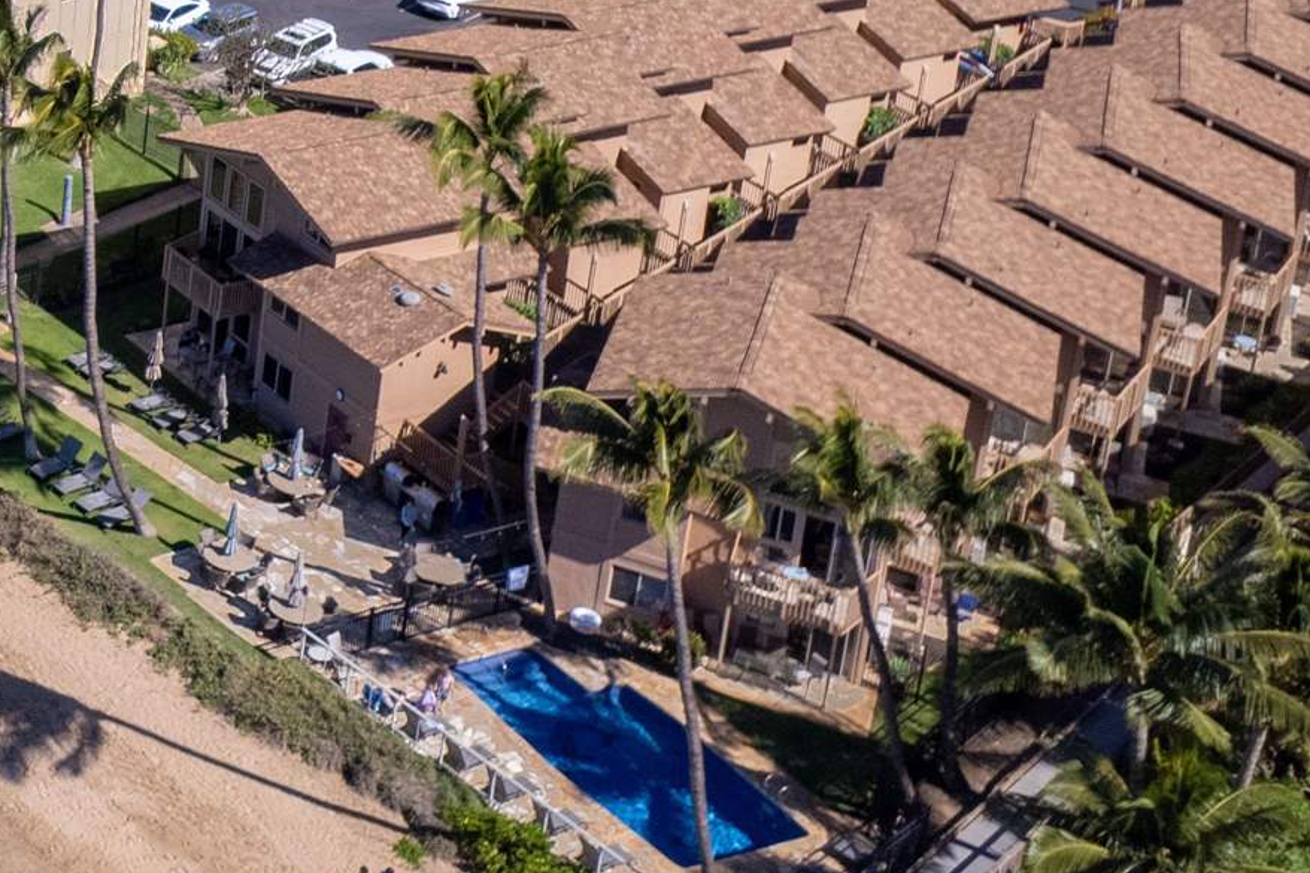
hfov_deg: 21.0
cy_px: -401
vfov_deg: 16.3
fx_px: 2801
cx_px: -810
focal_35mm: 77
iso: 150
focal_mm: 8.38
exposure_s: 1/160
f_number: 2.8
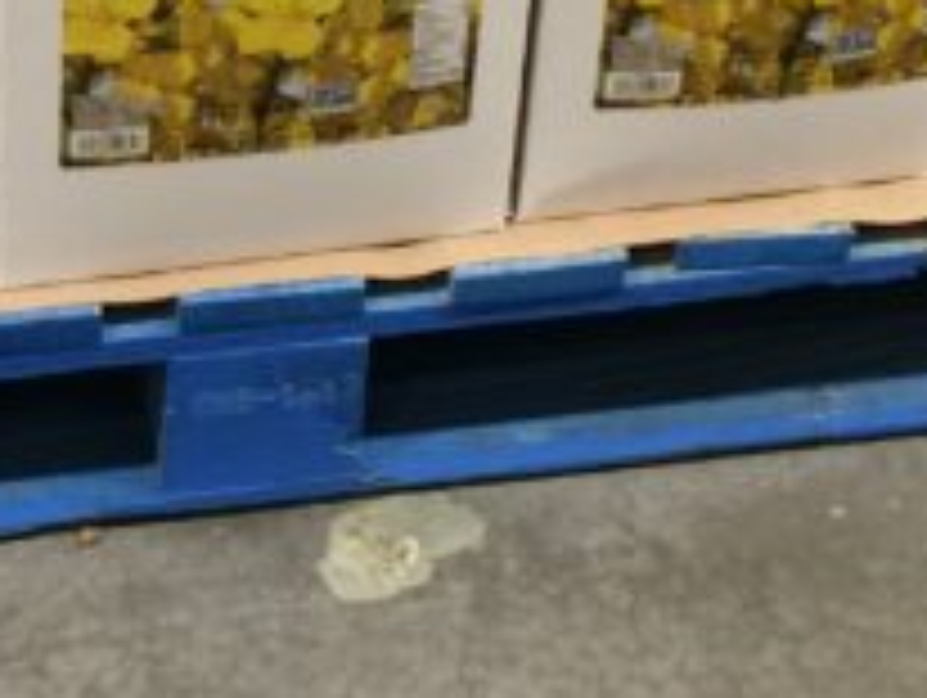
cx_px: 238
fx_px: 2896
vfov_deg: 12.6
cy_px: -522
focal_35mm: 108
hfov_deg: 18.1
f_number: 2.2
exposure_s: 1/33
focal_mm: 4.15
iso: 100
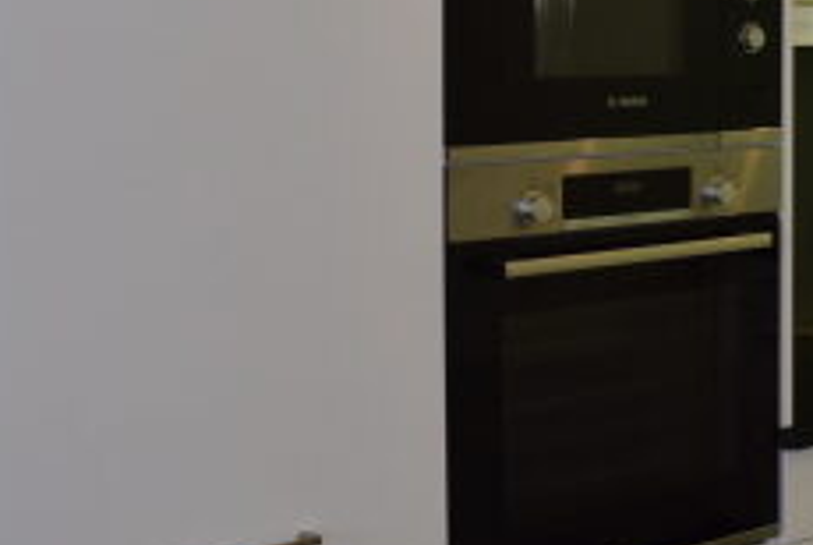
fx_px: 1854
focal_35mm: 82
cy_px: 119
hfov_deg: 22.4
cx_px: 1022
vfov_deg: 16.6
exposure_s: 1/100
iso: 800
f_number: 5
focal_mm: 18
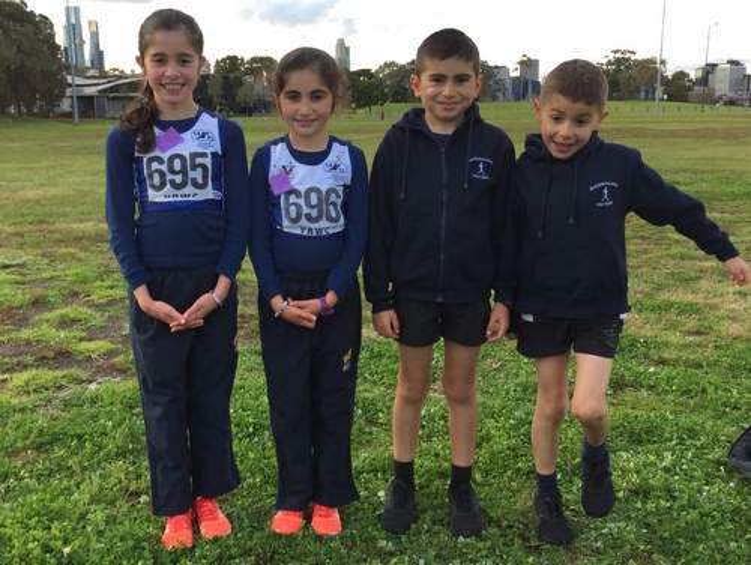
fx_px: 630
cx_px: 376
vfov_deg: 48.3
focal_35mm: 29
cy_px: 282
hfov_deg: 61.6
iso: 32
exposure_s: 1/332
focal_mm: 4.15
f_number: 2.2
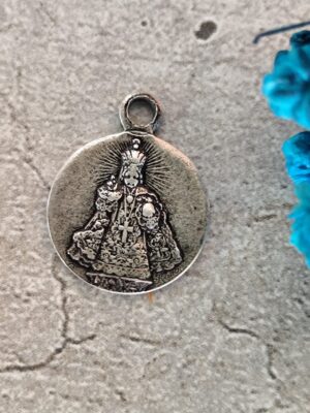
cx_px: 155
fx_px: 1110
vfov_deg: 21.1
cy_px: 206
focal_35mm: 93
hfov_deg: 15.9
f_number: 1.65
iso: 400
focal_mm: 6.19
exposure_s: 1/25
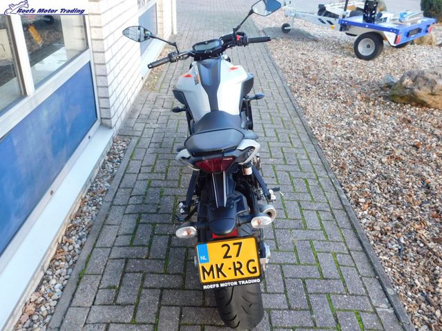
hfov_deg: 60.0
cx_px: 221
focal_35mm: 30
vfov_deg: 46.8
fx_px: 383
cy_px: 166
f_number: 3.2
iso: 125
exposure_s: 1/40
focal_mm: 5.3
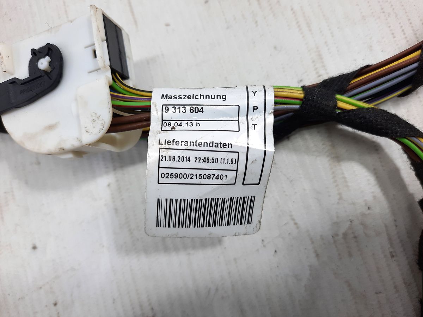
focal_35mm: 25
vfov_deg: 54.9
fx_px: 305
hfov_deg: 69.4
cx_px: 212
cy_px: 158
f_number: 2
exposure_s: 1/50
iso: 50
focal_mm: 4.6
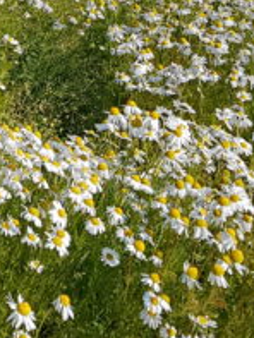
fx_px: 1319
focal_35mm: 135
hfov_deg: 10.3
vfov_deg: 14.1
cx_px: -218
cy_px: -96
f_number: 1.7
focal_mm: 4.2
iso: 40
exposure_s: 1/2728
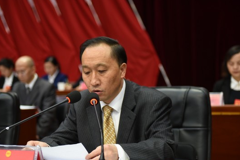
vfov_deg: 19.2
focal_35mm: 71
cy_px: 96
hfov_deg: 28.4
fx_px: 473
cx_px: 97
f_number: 2.8
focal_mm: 58
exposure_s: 1/100
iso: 1250
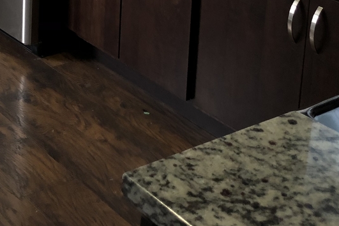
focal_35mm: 79
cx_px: 61
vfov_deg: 16.0
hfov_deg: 25.2
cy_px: -100
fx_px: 744
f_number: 1.8
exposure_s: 1/15
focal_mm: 4
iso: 50
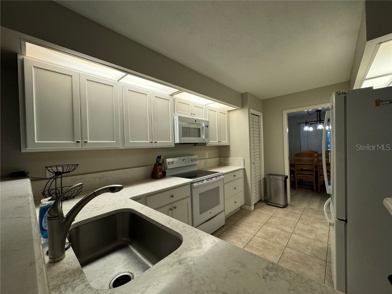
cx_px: 196
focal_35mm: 14
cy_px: 147
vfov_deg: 85.7
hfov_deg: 102.1
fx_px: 159
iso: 250
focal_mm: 2.22
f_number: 2.2
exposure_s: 1/120
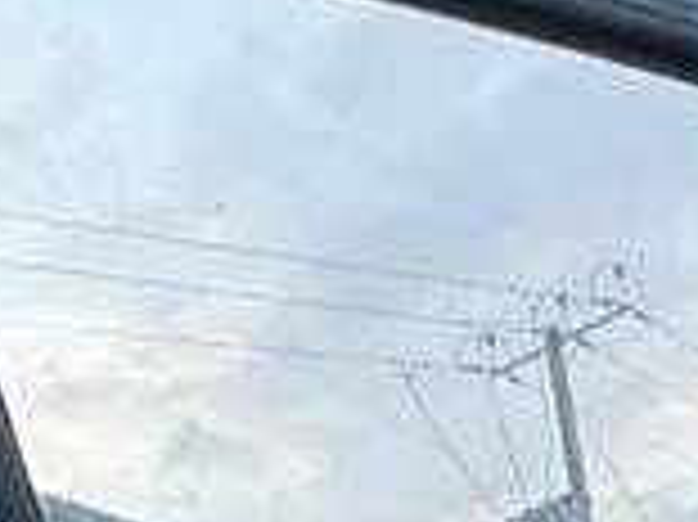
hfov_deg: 22.8
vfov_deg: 13.2
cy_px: 1282
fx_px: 1632
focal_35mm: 81
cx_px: 757
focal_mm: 2.22
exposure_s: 1/60
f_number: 2.2
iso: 320
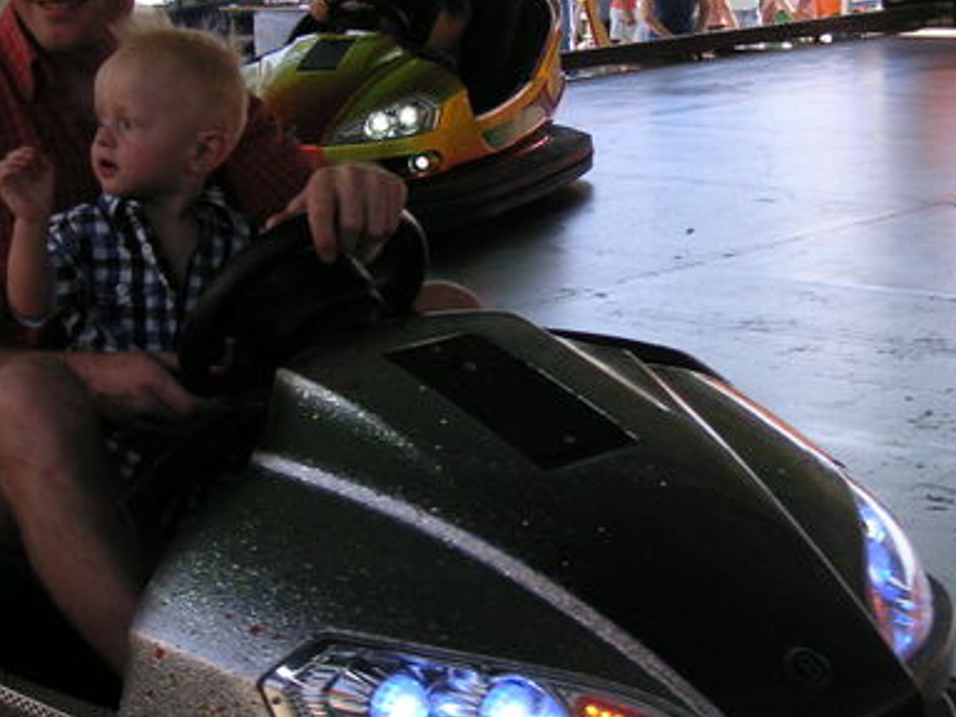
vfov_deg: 19.1
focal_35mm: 77
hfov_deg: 25.3
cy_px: 276
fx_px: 2127
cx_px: 515
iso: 50
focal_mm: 6.1
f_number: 2.8
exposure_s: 1/350
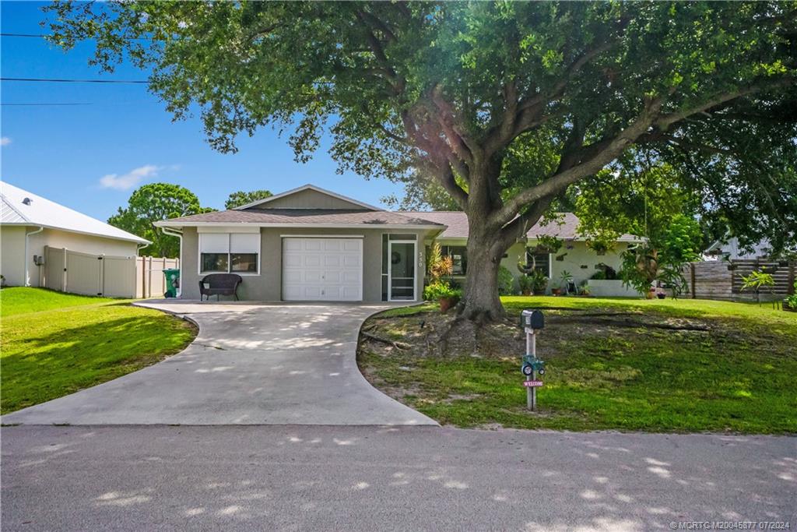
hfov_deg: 63.7
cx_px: 398
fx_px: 642
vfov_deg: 45.0
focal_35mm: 29
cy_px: 266
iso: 2000
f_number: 8
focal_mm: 29
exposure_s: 1/1600
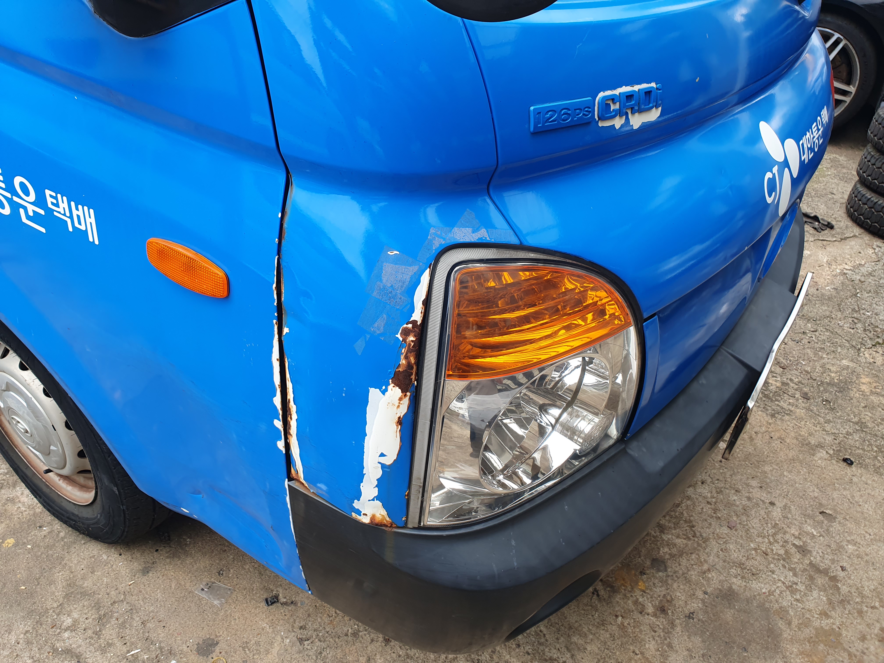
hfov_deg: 67.3
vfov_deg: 53.1
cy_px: 332
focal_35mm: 26
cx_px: 442
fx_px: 664
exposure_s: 1/149
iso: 50
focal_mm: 4.32
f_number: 2.4
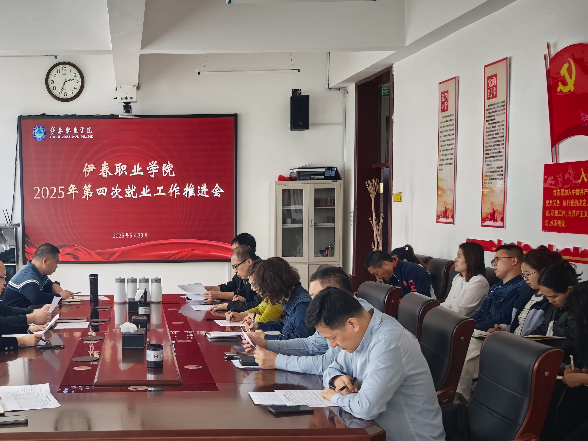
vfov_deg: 29.5
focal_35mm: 49
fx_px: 832
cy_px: 288
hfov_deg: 37.9
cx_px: 145
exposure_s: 1/110
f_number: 2
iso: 50
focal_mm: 5.75
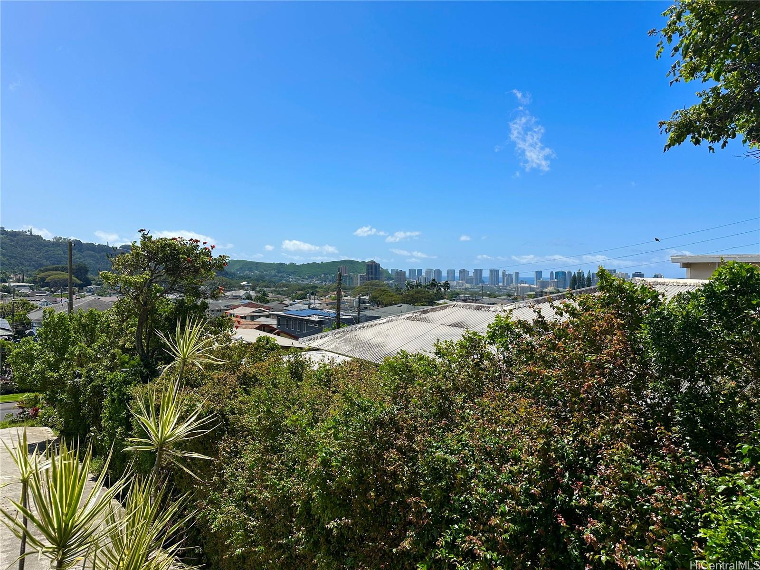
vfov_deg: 56.8
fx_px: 527
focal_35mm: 24
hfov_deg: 71.6
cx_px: 380
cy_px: 285
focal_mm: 6.86
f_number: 1.78
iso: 80
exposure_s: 1/6211
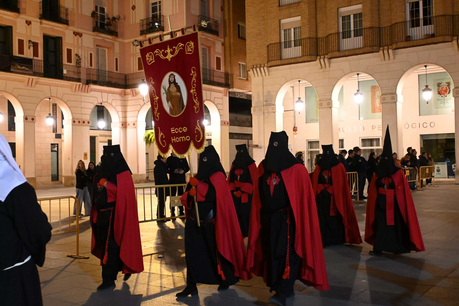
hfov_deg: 48.7
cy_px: 153
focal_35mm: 40
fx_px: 507
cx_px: 230
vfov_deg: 33.6
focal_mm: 26.5
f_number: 5
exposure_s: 1/100
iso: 6400
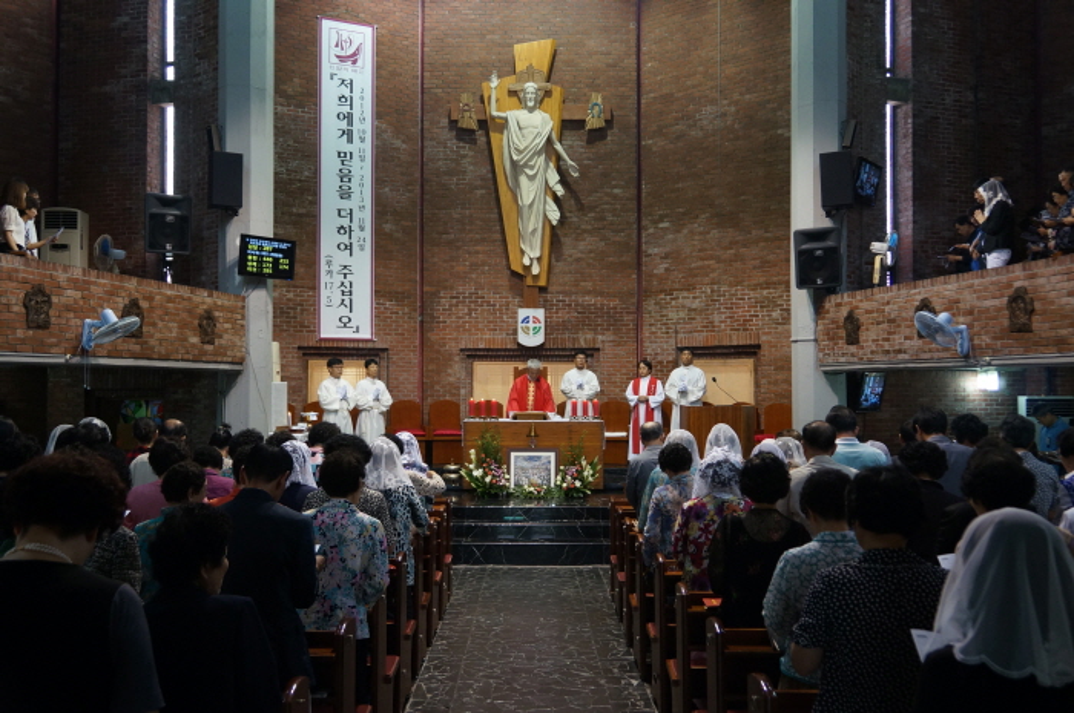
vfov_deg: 39.9
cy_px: 356
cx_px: 537
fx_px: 983
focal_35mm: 33
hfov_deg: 57.3
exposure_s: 1/60
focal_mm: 22
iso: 800
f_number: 4
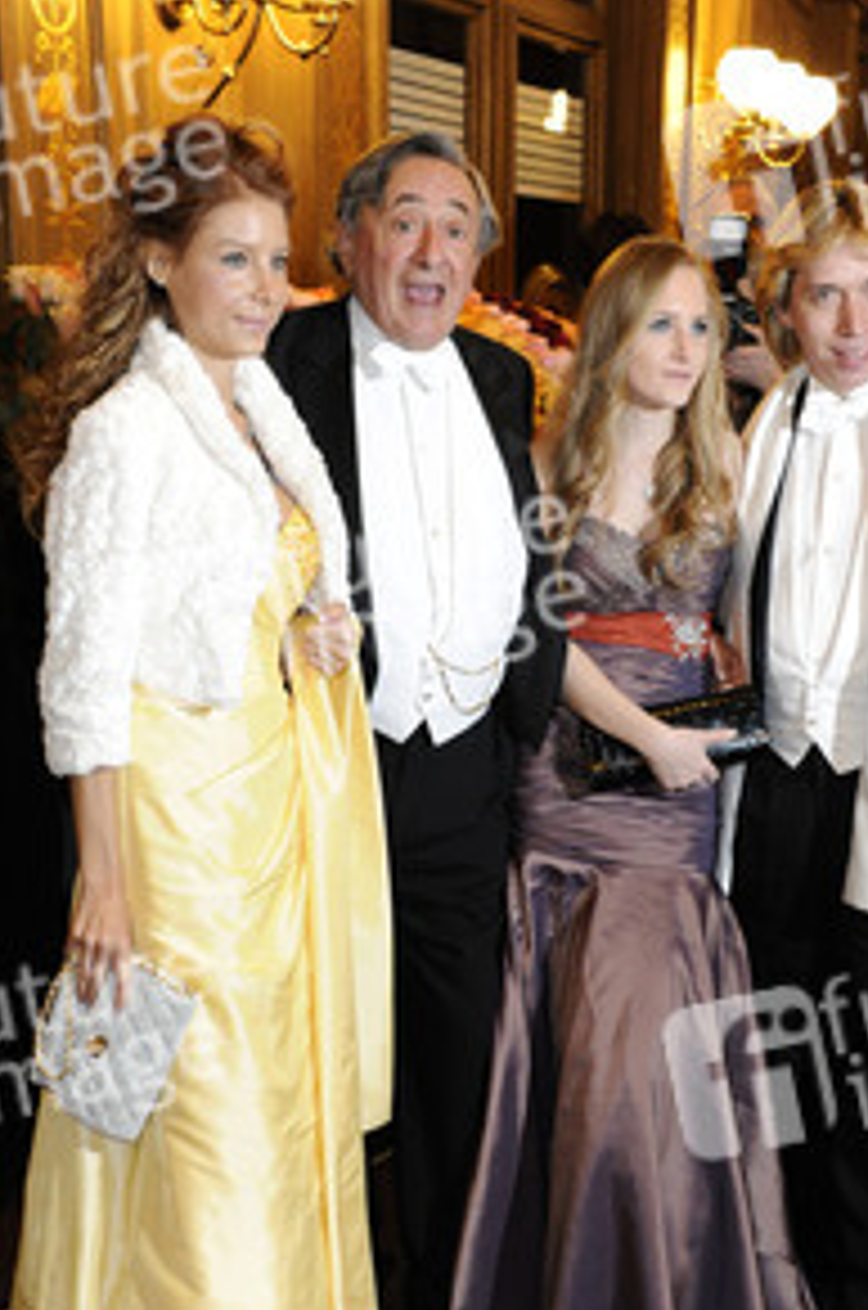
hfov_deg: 24.5
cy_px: 828
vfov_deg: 36.1
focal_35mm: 55
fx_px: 1996
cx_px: 486
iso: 2500
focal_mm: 40
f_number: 5.6
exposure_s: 1/50
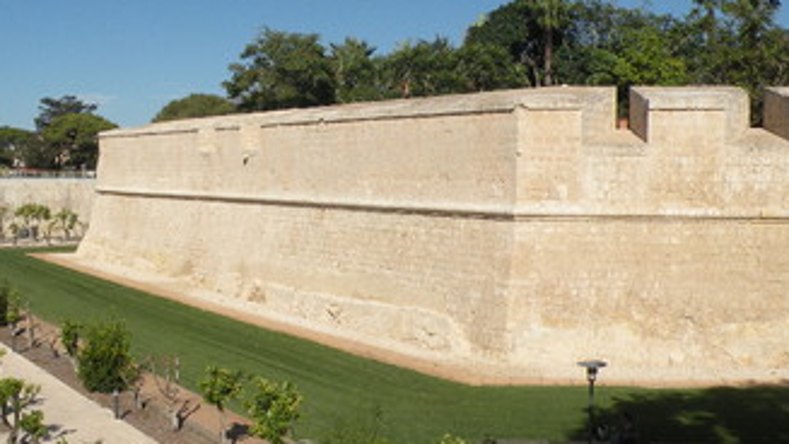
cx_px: 401
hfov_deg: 45.5
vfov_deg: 26.5
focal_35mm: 45
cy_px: 223
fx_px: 942
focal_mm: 4.7
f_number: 4.5
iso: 64
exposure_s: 1/910
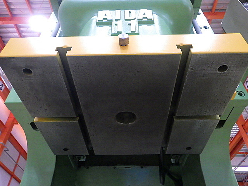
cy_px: 93
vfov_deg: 49.7
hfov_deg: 63.4
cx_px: 124
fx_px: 201
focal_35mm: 28
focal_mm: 5
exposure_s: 1/45
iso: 1600
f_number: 3.5
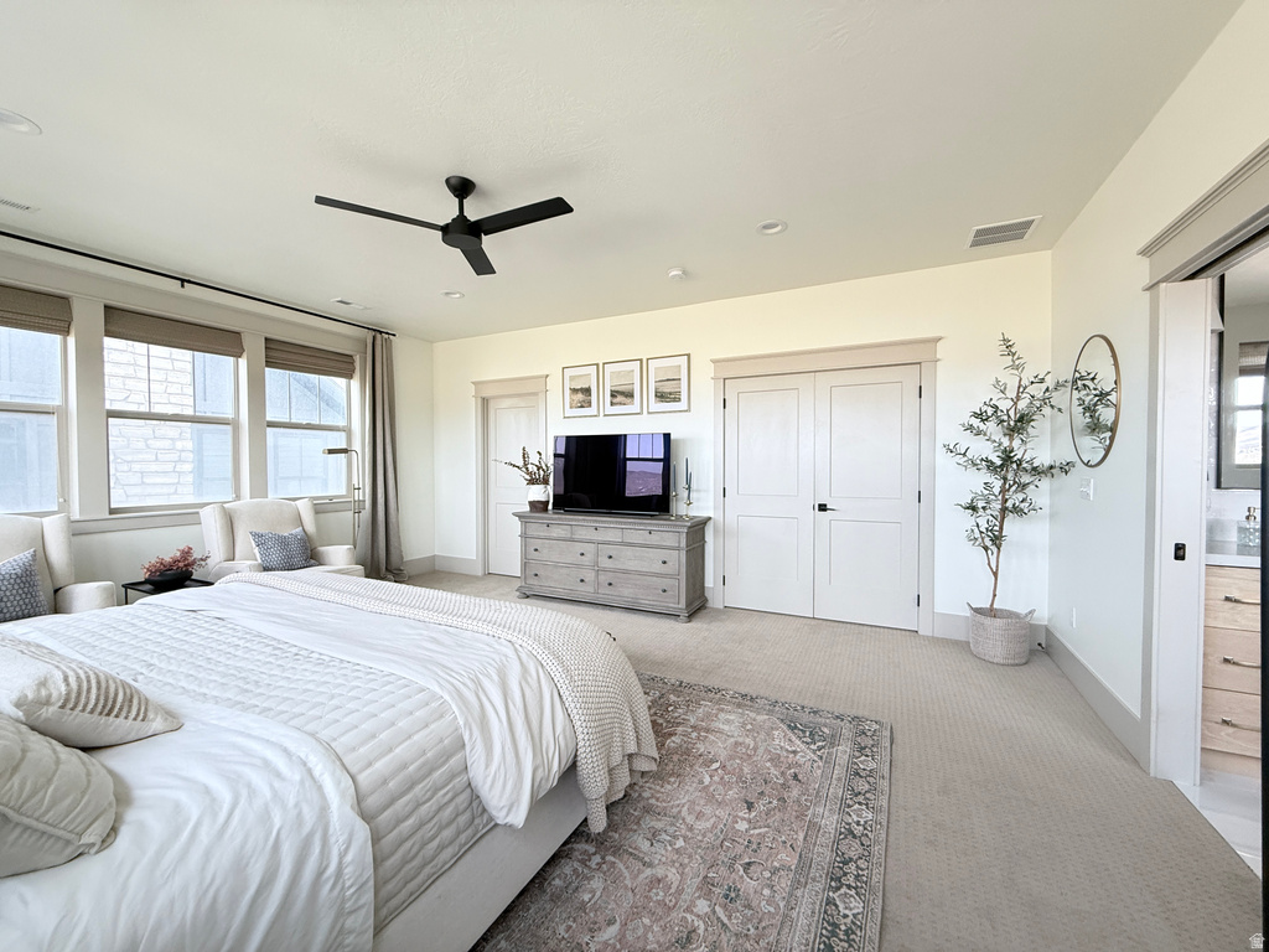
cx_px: 634
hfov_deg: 102.1
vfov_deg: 85.7
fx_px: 513
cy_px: 476
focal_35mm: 14
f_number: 2.2
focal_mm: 2.22
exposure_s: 1/99
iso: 200
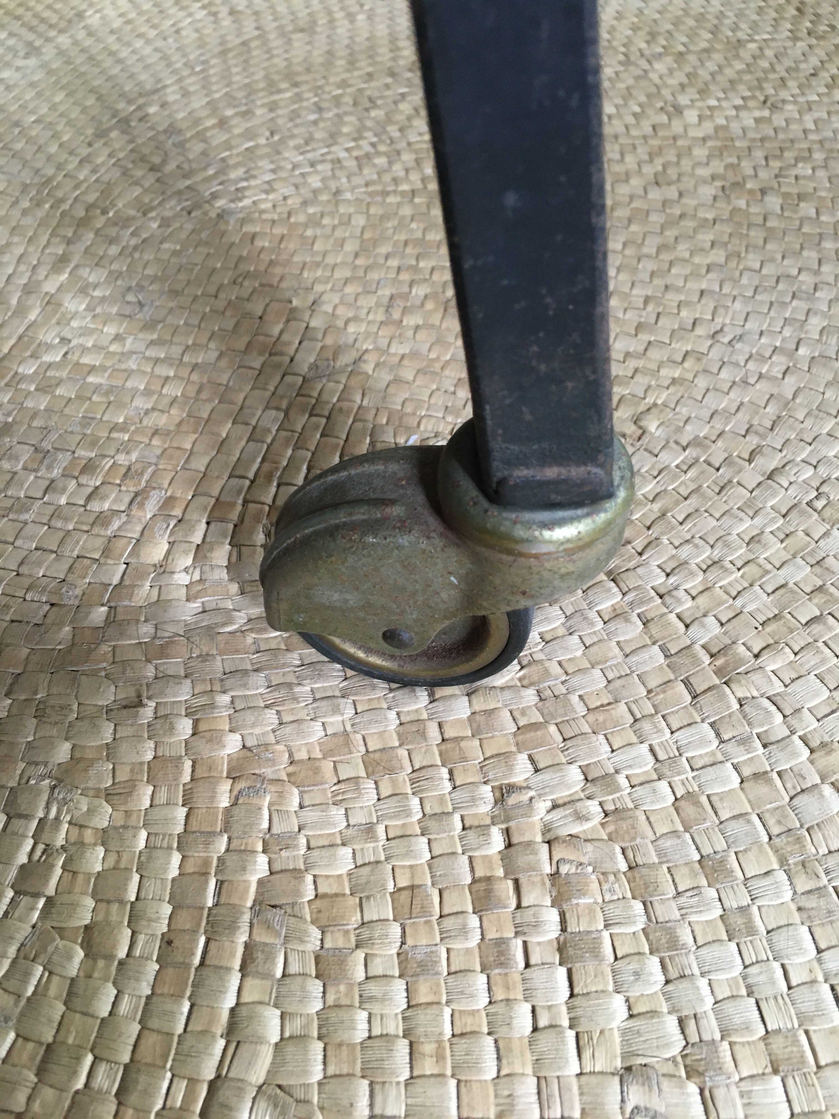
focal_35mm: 29
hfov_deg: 48.2
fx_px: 937
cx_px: 420
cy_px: 560
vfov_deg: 61.7
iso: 160
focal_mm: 4.15
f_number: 2.2
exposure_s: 1/33
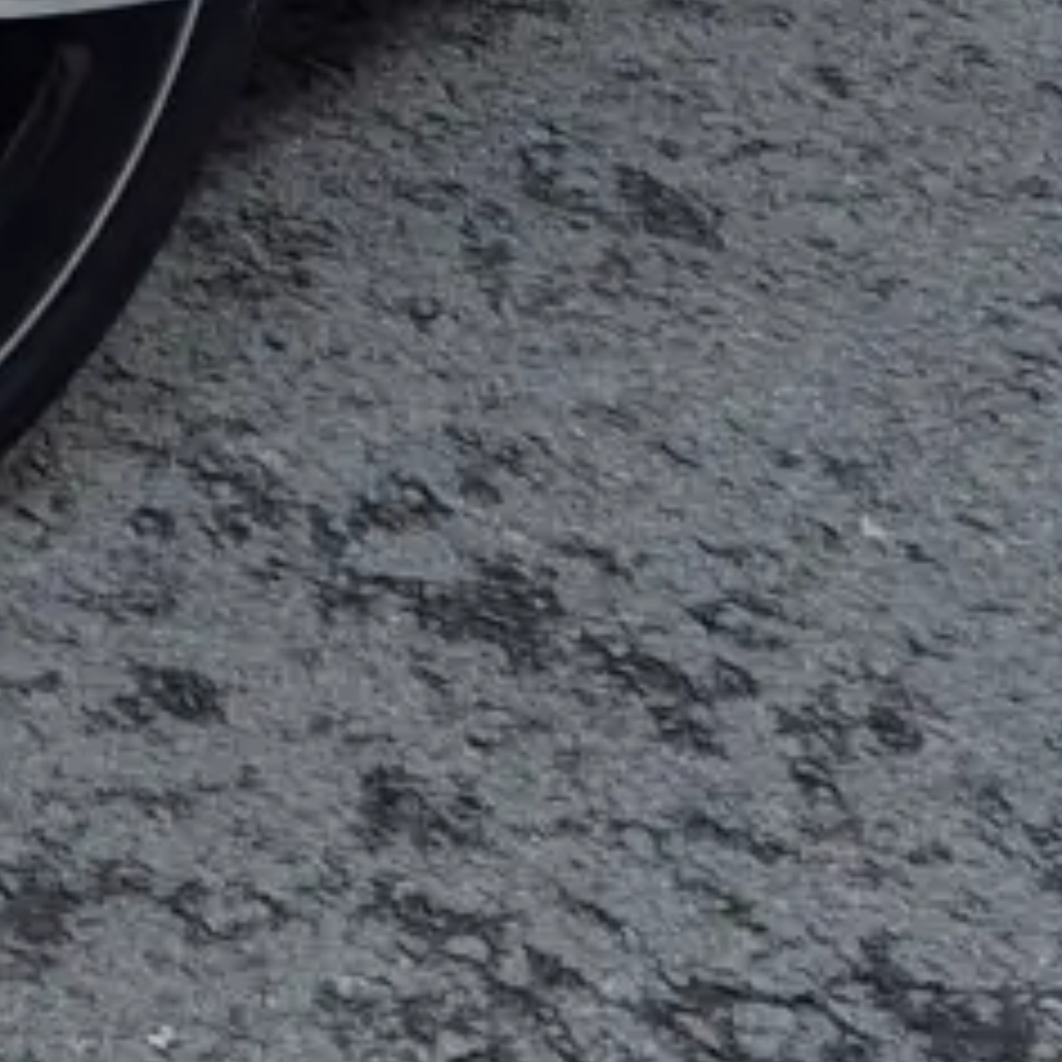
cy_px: -450
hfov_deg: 12.7
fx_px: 4304
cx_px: -902
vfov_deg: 13.4
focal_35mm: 124
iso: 25
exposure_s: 1/769
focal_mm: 5.4
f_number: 1.8
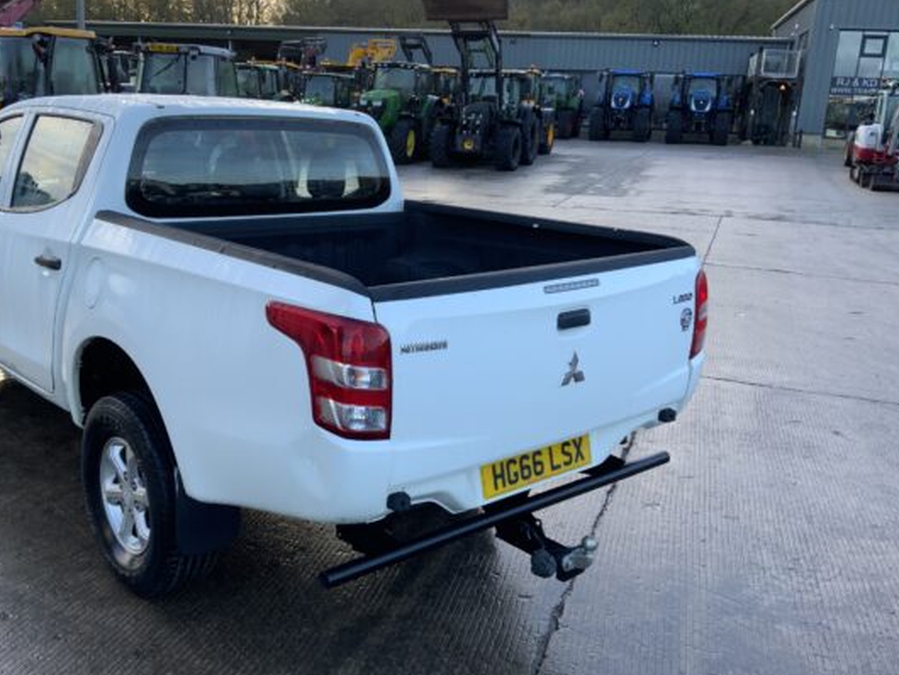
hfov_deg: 52.3
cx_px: 368
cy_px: 348
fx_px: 909
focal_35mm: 35
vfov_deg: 40.7
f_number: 1.8
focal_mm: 3
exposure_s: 1/123
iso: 16
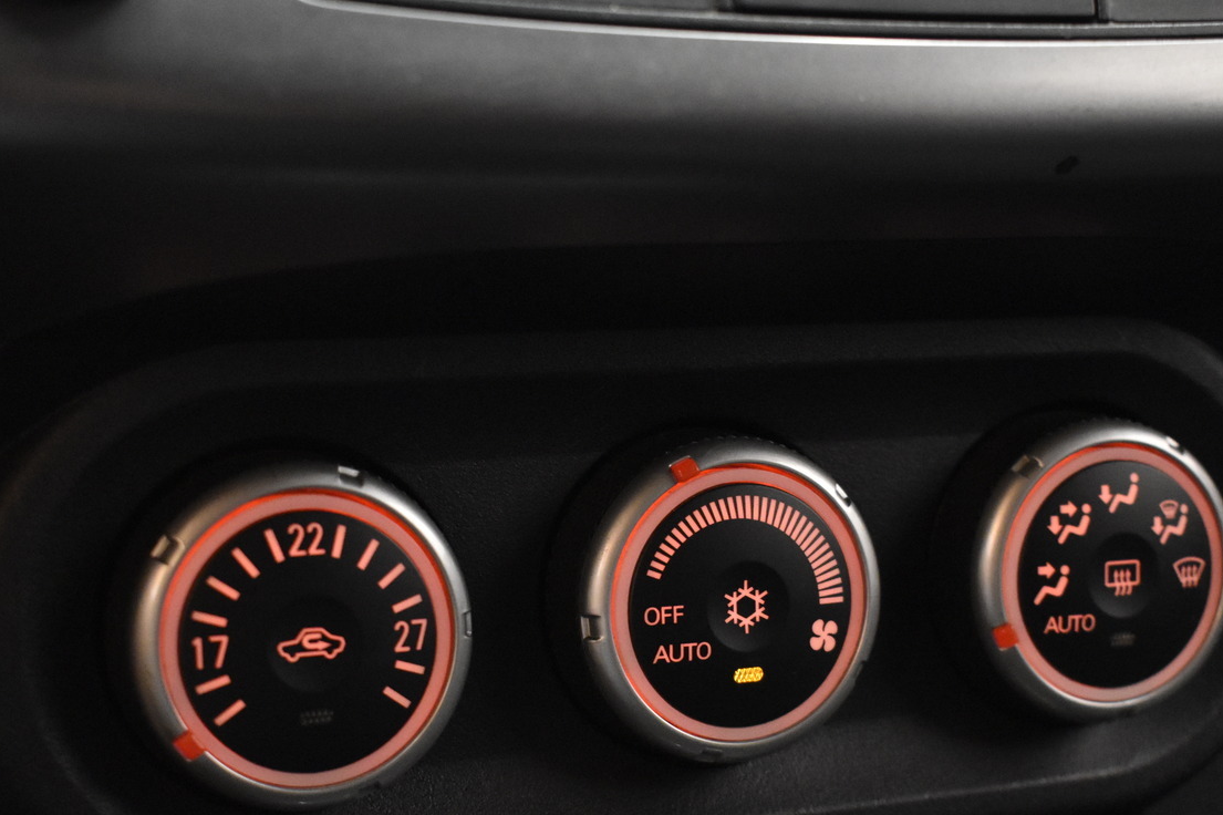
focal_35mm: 66
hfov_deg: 30.5
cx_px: 630
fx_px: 2241
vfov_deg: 20.5
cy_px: 580
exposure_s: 1/50
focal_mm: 30
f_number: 4.2
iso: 4000
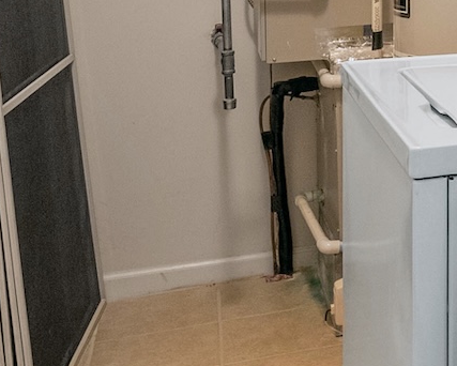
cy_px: -110
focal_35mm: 80
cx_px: 740
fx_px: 1083
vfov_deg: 17.9
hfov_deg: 19.7
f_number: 6.3
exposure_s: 1/30
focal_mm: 13
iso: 800
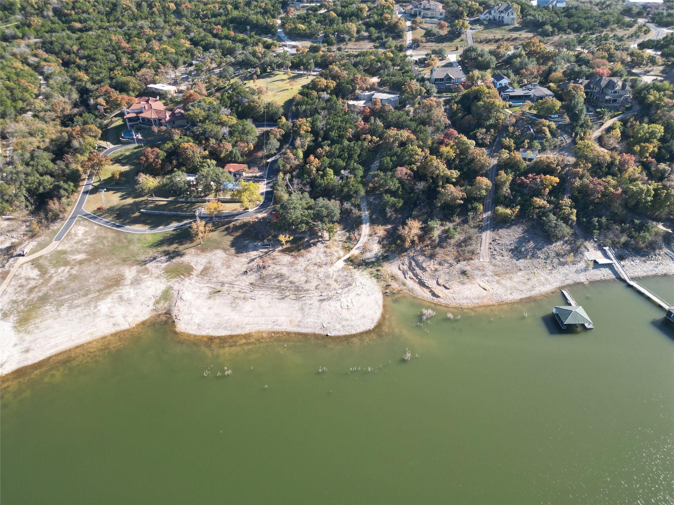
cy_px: 252
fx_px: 467
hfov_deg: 71.6
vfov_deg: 56.8
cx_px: 337
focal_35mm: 24
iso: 200
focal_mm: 6.72
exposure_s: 1/1000
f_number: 1.7
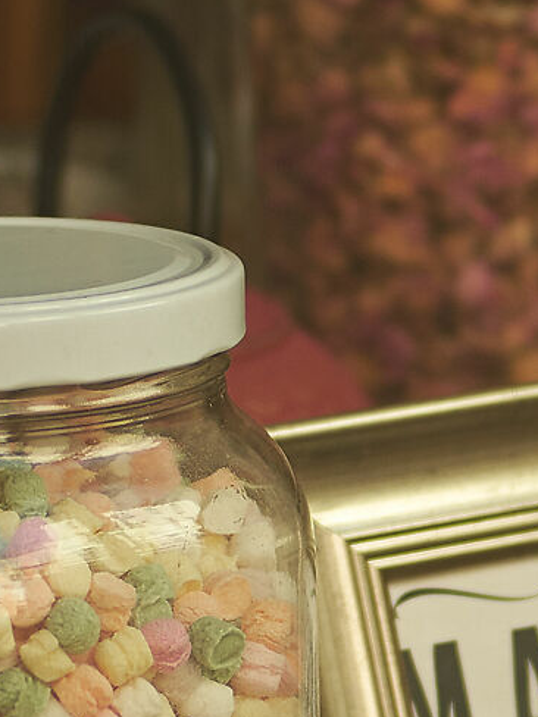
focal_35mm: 355
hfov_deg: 4.2
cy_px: 525
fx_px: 7357
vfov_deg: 5.6
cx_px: 475
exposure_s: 1/500
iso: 200
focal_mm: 50
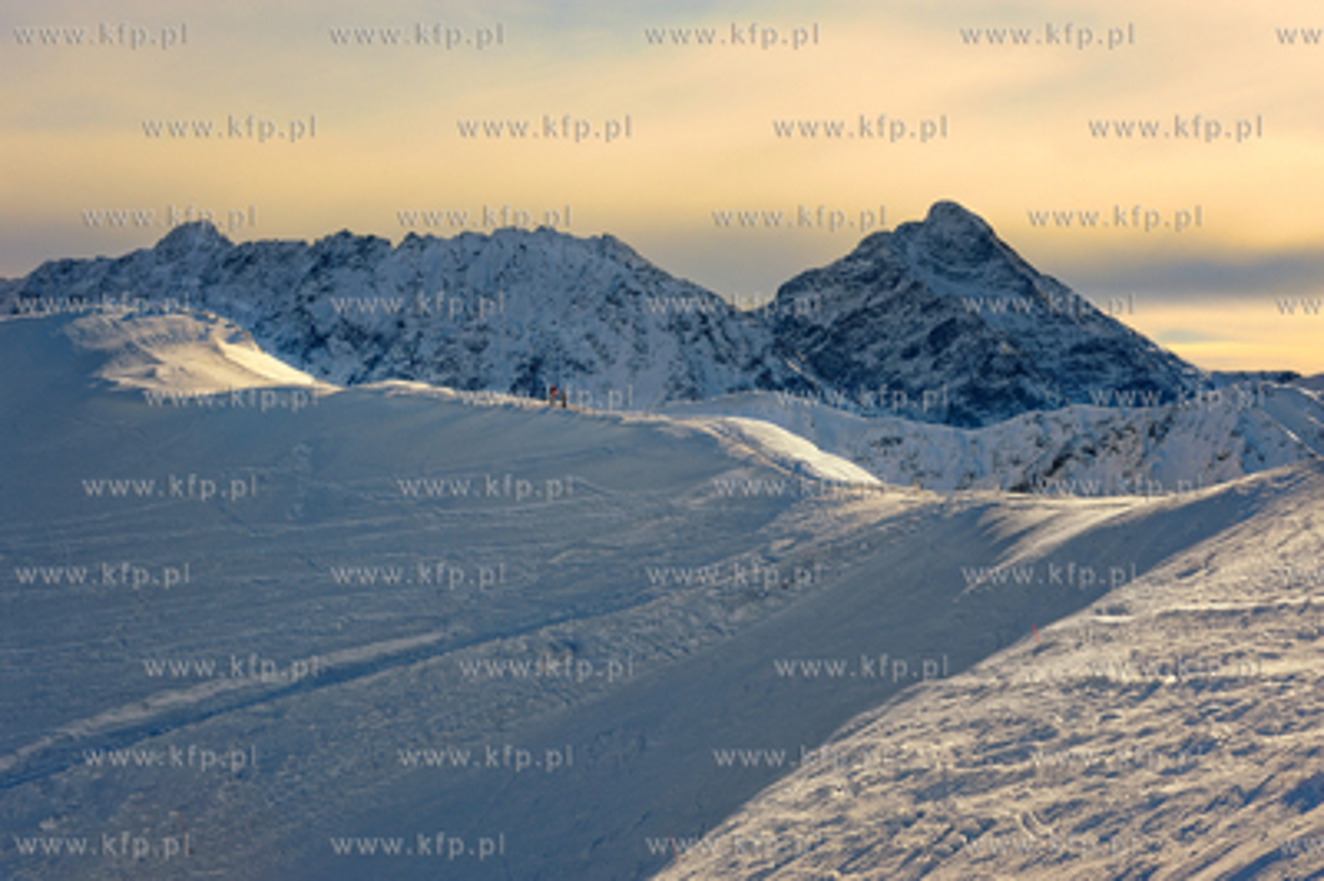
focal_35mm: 70
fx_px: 2572
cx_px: 662
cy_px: 440
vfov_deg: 19.4
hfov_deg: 28.9
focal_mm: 70
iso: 200
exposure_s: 1/250
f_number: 14
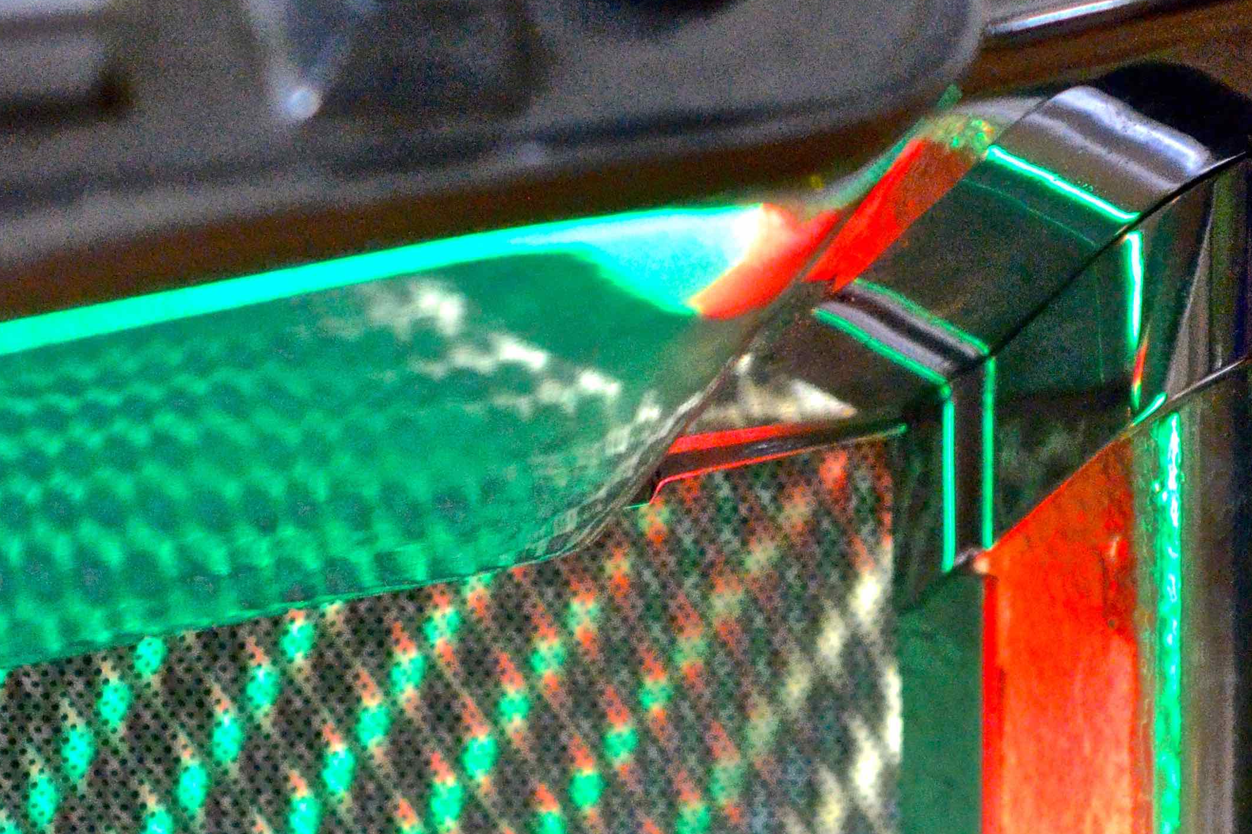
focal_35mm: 98
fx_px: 3408
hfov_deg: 20.8
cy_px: 646
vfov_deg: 13.9
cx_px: 763
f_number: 3.5
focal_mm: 28
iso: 4000
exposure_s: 1/500
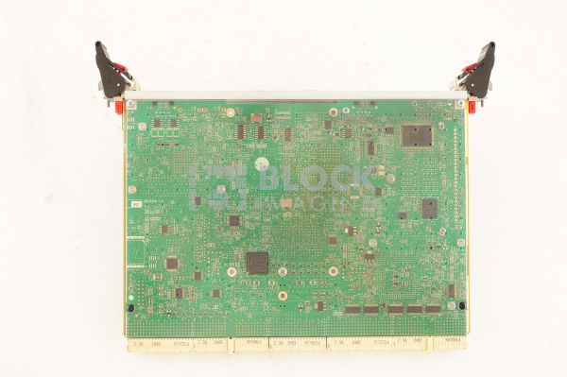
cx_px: 284
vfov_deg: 26.9
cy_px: 188
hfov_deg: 39.6
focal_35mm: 50
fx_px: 787
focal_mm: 50
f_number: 11
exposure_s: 1/160
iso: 1600
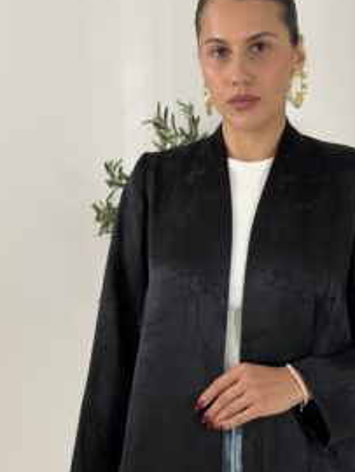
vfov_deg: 27.3
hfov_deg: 20.7
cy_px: 297
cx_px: 229
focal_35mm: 71
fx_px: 969
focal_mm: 6.76
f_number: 1.78
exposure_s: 1/469
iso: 64
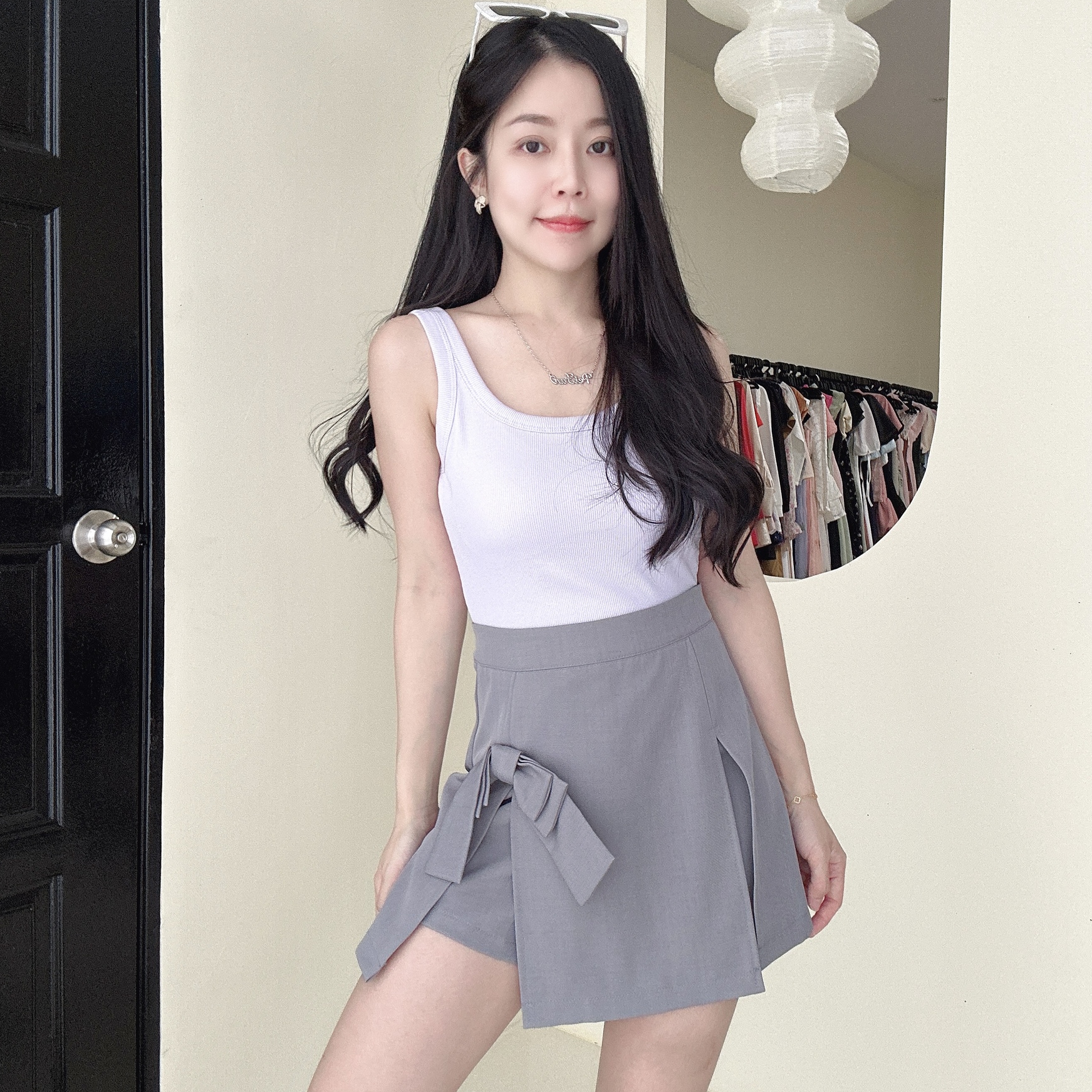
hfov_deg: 57.3
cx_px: 556
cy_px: 593
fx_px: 999
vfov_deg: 57.2
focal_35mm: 28
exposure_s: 1/66
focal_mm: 2.69
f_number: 1.9
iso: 80
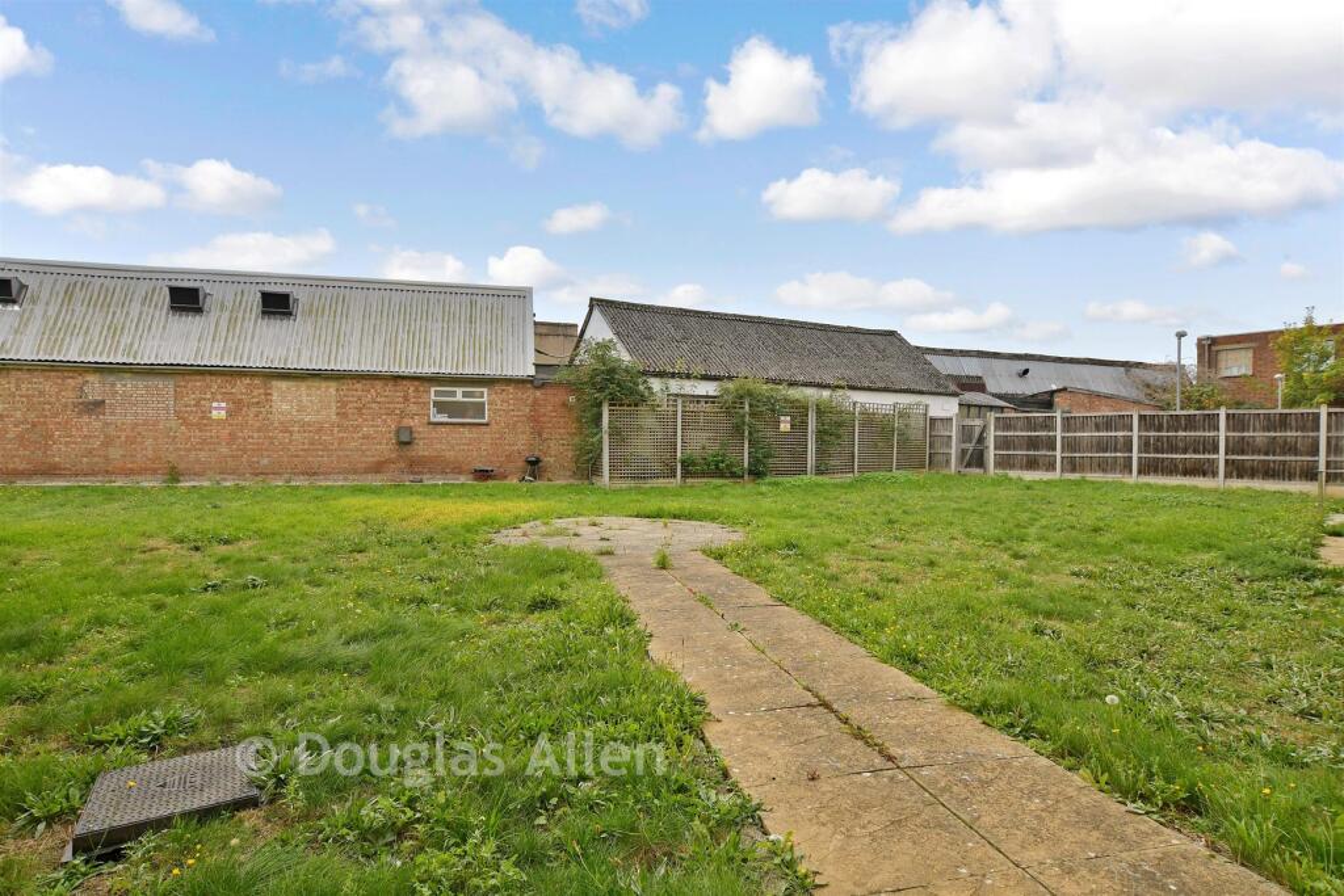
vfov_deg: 67.4
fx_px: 672
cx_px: 672
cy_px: 448
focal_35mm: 18
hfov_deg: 90.0
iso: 160
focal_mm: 12
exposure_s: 1/200
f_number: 8
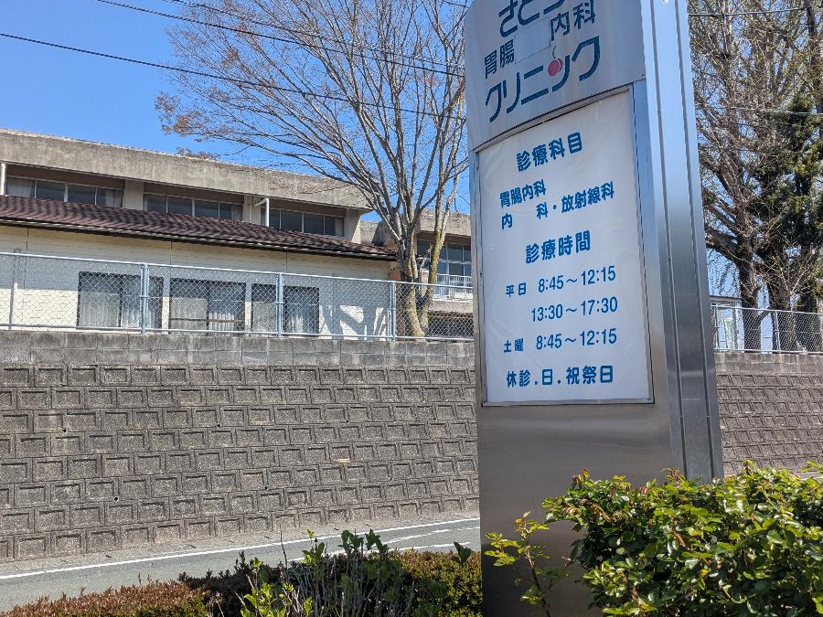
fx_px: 856
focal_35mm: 36
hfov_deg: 51.4
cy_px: 267
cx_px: 411
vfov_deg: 39.6
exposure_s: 1/2924
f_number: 1.73
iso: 53
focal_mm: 4.38
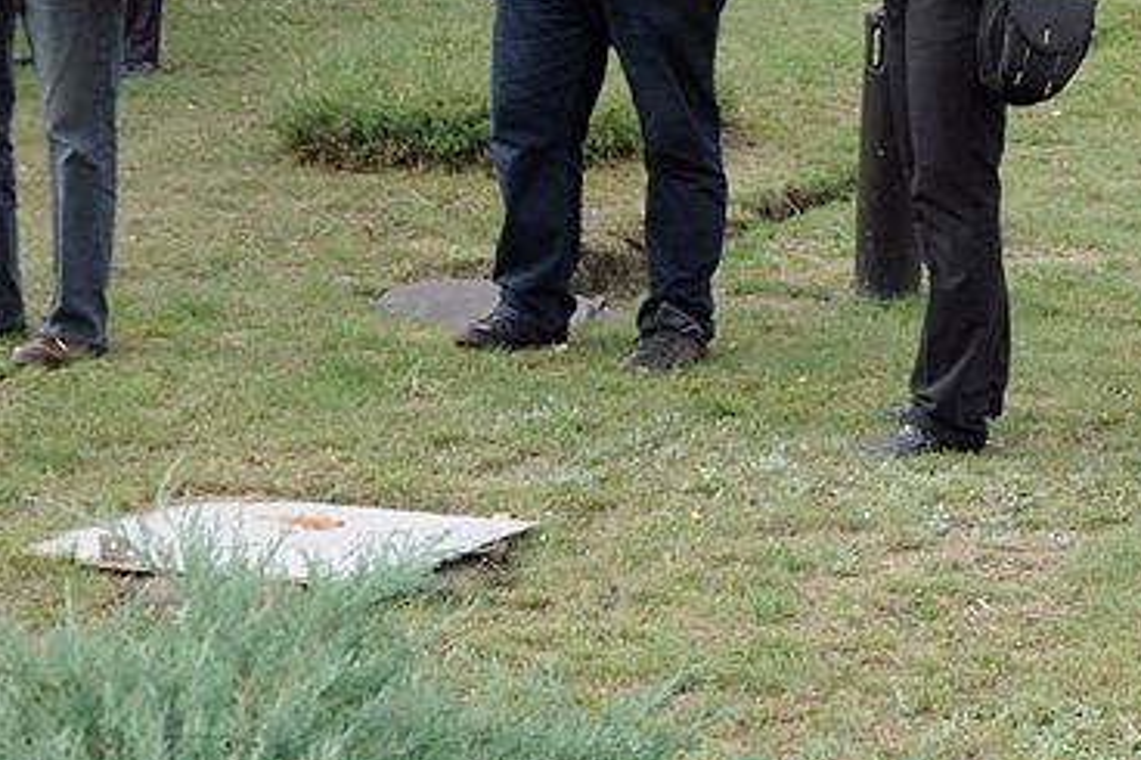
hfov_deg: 20.6
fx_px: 3073
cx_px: 1014
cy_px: -5
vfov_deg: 13.9
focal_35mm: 97
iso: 500
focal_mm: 28
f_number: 9
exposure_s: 1/320
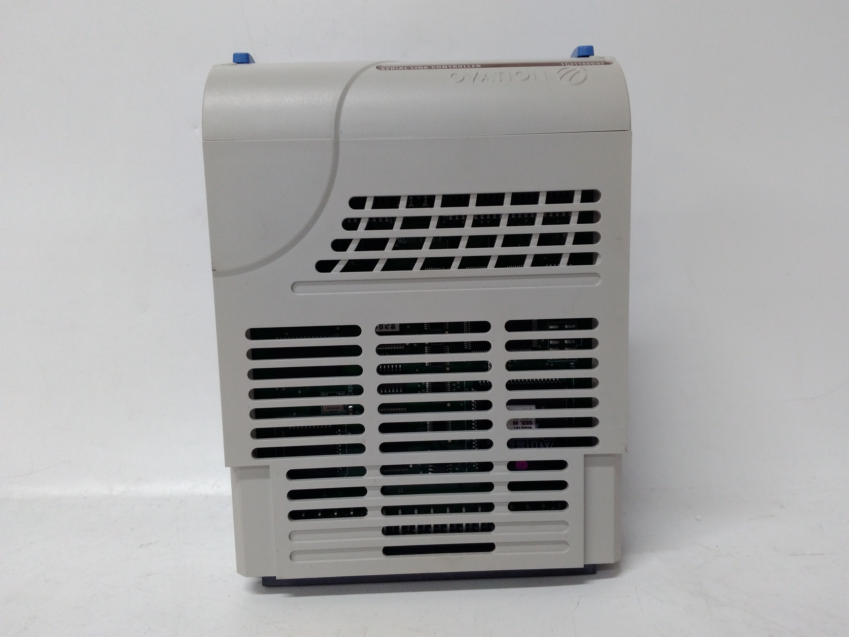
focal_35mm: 27
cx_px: 424
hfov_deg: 65.3
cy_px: 318
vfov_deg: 51.4
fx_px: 662
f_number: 2
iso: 218
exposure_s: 1/33
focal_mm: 3.79
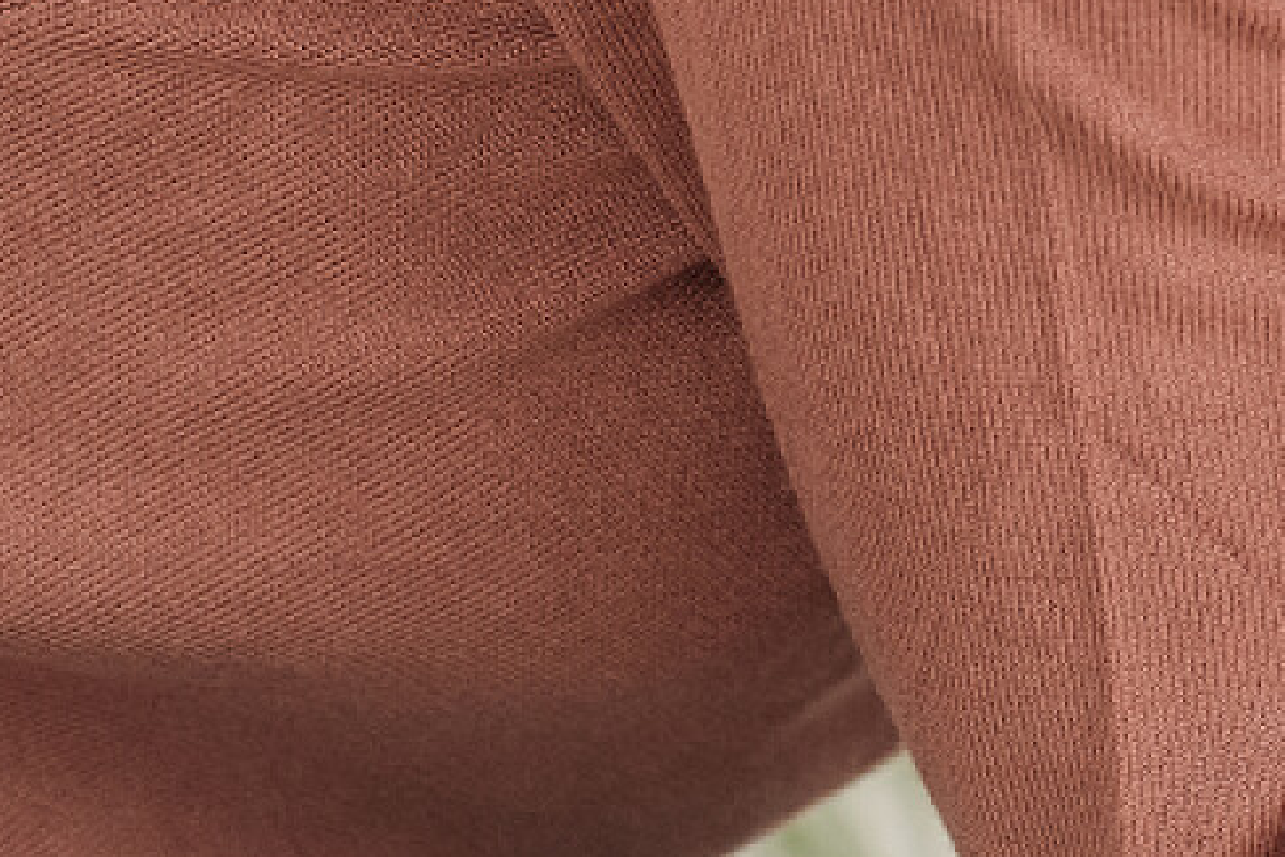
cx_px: 2465
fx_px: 27991
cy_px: -221
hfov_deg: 2.6
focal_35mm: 784
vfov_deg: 1.8
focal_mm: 200
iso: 320
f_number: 2.8
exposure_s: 1/160
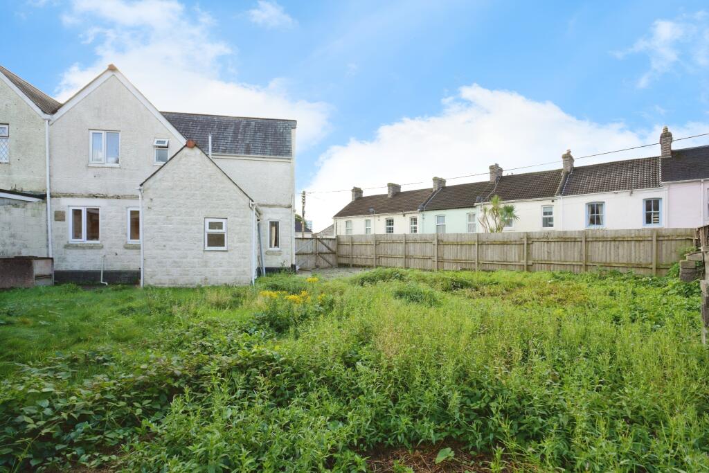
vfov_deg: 73.8
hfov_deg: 96.7
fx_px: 315
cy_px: 236
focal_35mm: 16
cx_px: 354
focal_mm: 16
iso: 800
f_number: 9
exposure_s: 1/320
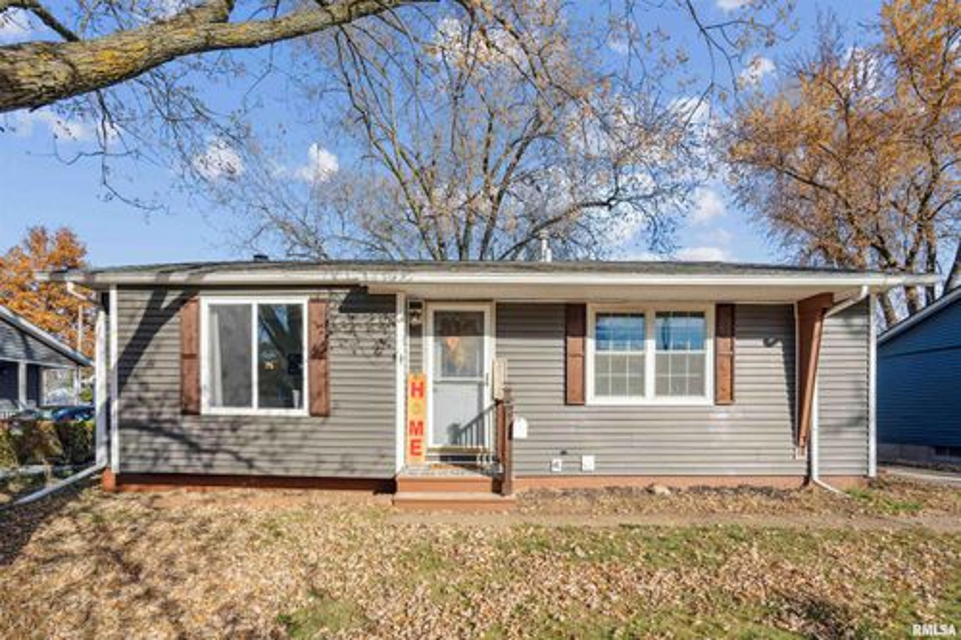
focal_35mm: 16
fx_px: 427
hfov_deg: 96.8
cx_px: 480
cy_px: 320
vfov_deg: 73.7
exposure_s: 1/1000
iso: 400
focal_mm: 16
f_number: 9
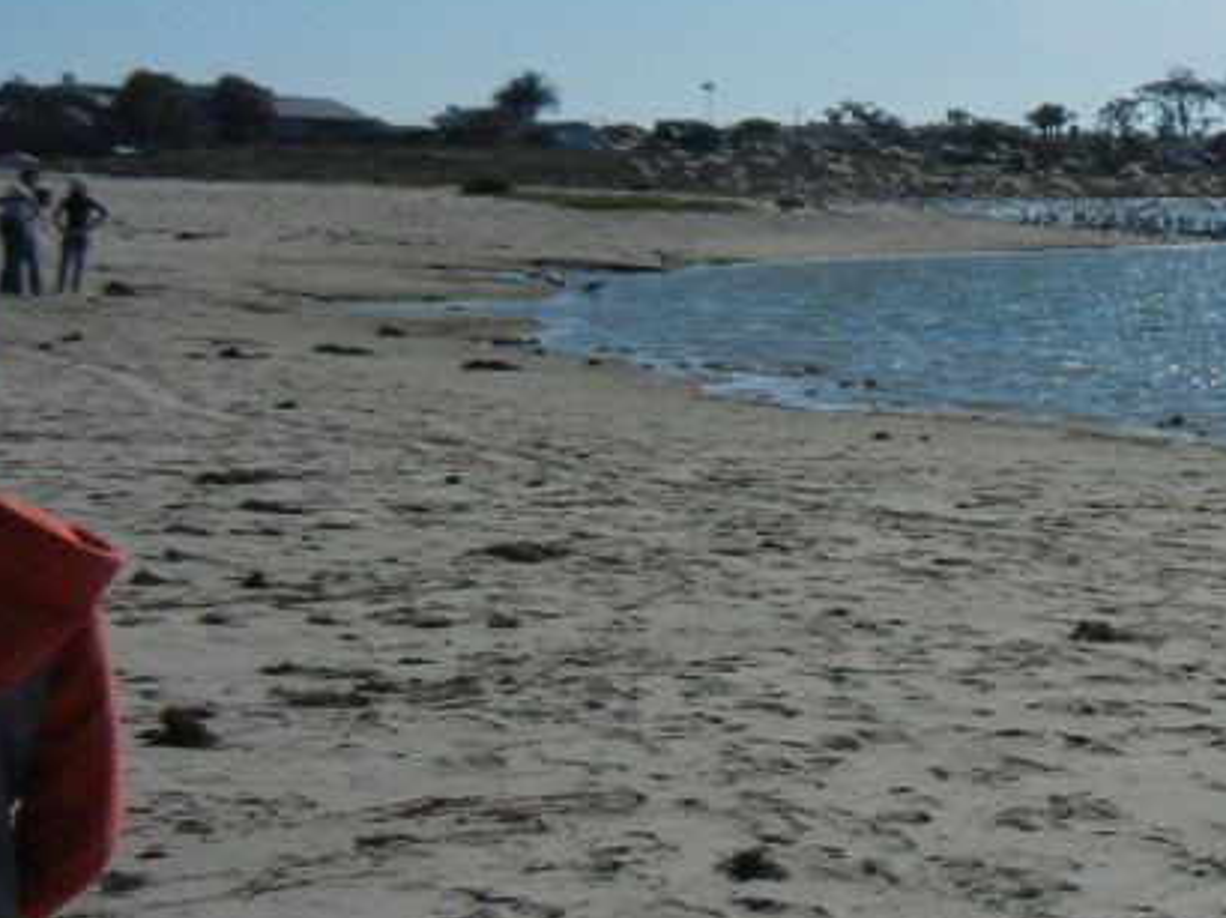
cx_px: 1211
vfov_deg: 19.3
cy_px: 126
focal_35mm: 75
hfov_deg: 24.8
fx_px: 2655
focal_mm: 5.4
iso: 160
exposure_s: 1/1366
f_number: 7
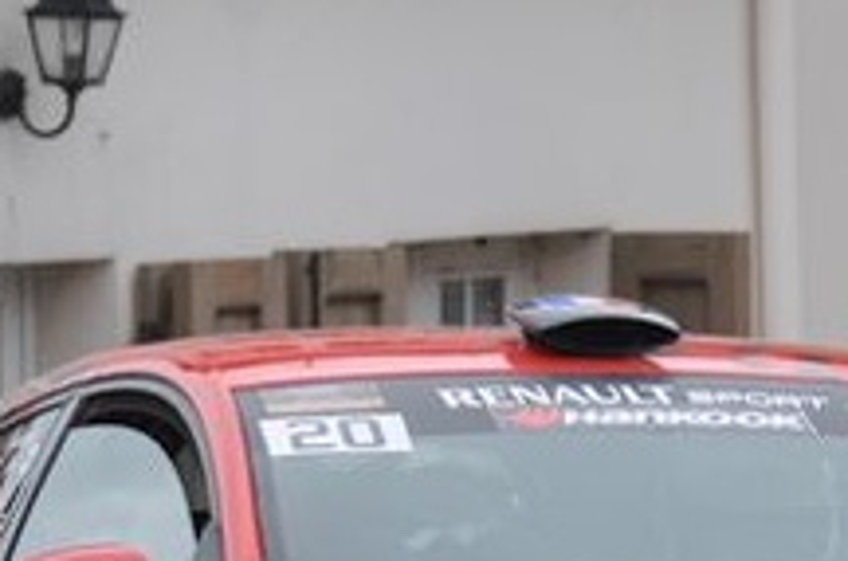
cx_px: 455
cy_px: 543
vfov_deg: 1.3
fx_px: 25168
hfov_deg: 1.9
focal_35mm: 1071
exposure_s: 1/800
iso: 400
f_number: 16
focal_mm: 195
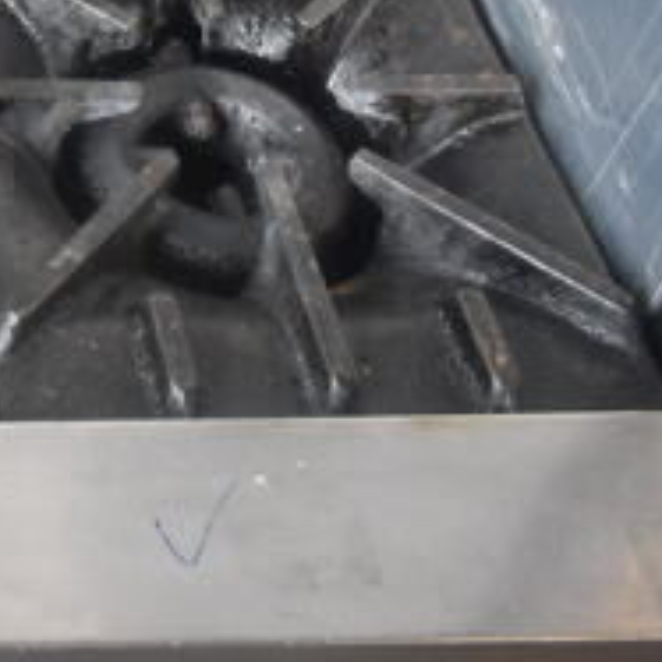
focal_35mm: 75
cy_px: 4
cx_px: -379
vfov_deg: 22.2
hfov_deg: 19.5
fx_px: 1623
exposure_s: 1/60
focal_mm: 18
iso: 400
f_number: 6.3
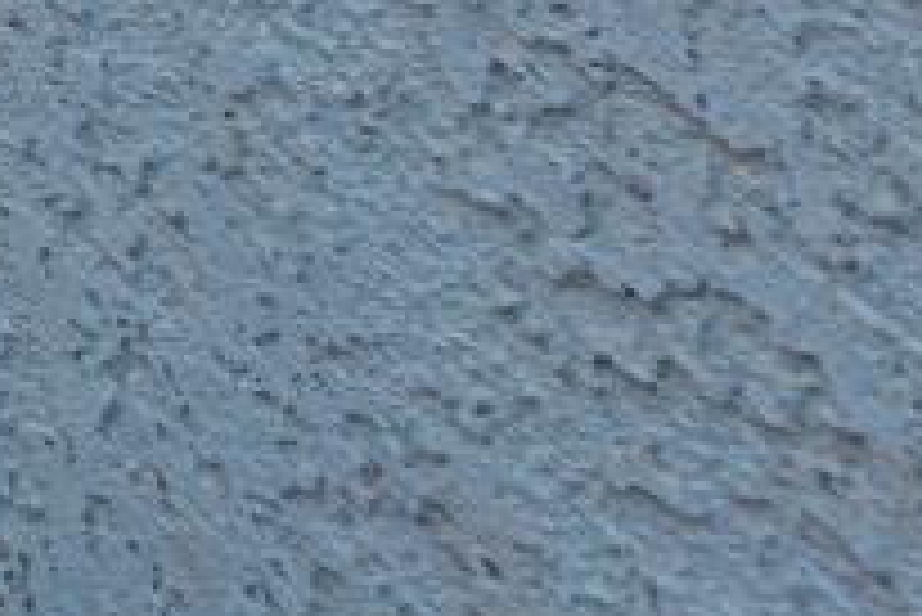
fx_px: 3092
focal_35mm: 121
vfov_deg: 8.8
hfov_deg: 10.4
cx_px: -2015
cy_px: -1389
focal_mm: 11
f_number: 5.6
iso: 160
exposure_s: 1/200
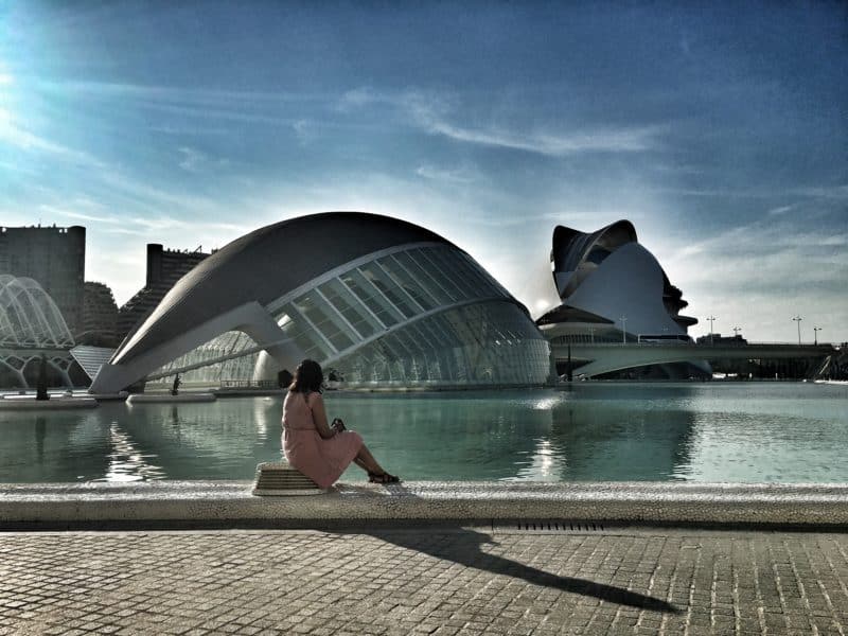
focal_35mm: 29
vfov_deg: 48.2
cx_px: 424
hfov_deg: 61.7
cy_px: 318
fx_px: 710
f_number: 2.2
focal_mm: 4.15
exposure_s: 1/5495
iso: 25
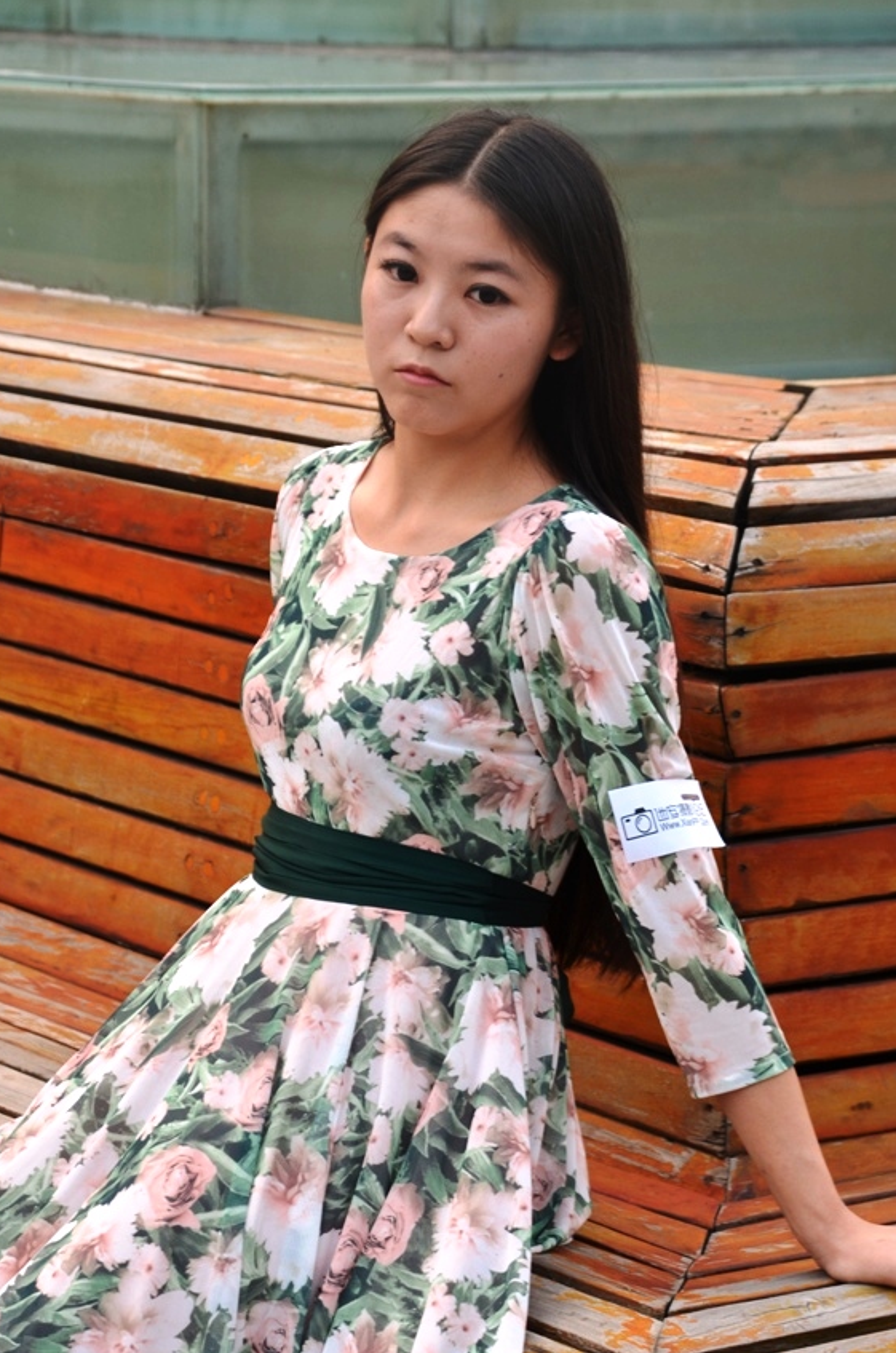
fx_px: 4762
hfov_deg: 10.7
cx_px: 393
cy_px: 706
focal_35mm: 127
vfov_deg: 16.2
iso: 100
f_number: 6.3
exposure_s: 1/80
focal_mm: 70
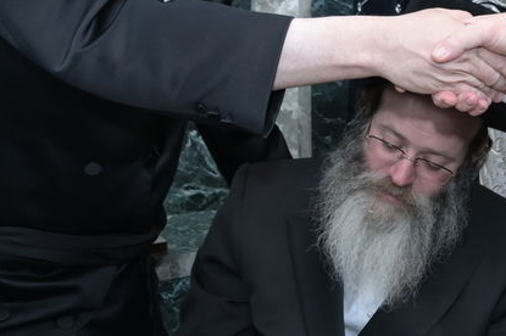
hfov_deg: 23.7
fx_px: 1138
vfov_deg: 16.6
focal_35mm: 81
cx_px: 535
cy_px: 33
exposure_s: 1/200
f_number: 5
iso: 1600
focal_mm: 24
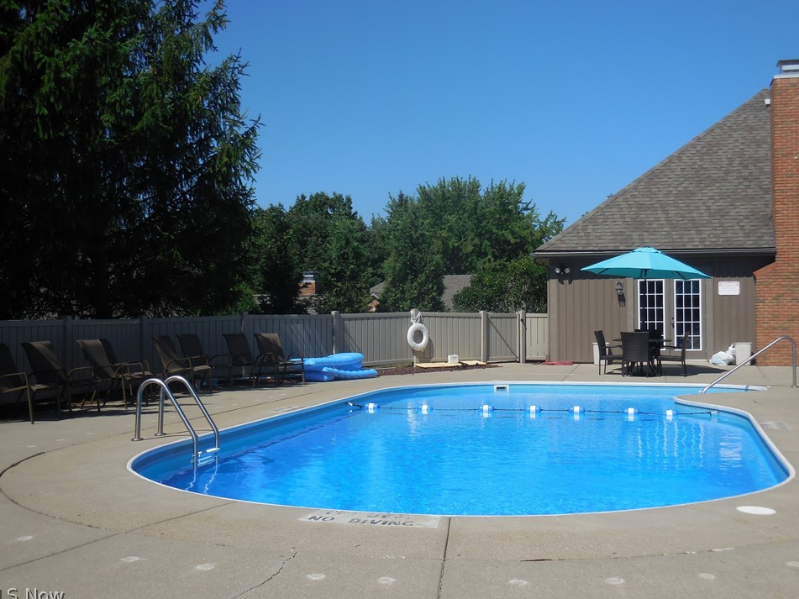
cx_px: 407
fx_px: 969
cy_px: 286
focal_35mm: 42
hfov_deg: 44.8
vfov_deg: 34.3
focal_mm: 7
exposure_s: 1/1600
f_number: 3.9
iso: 125
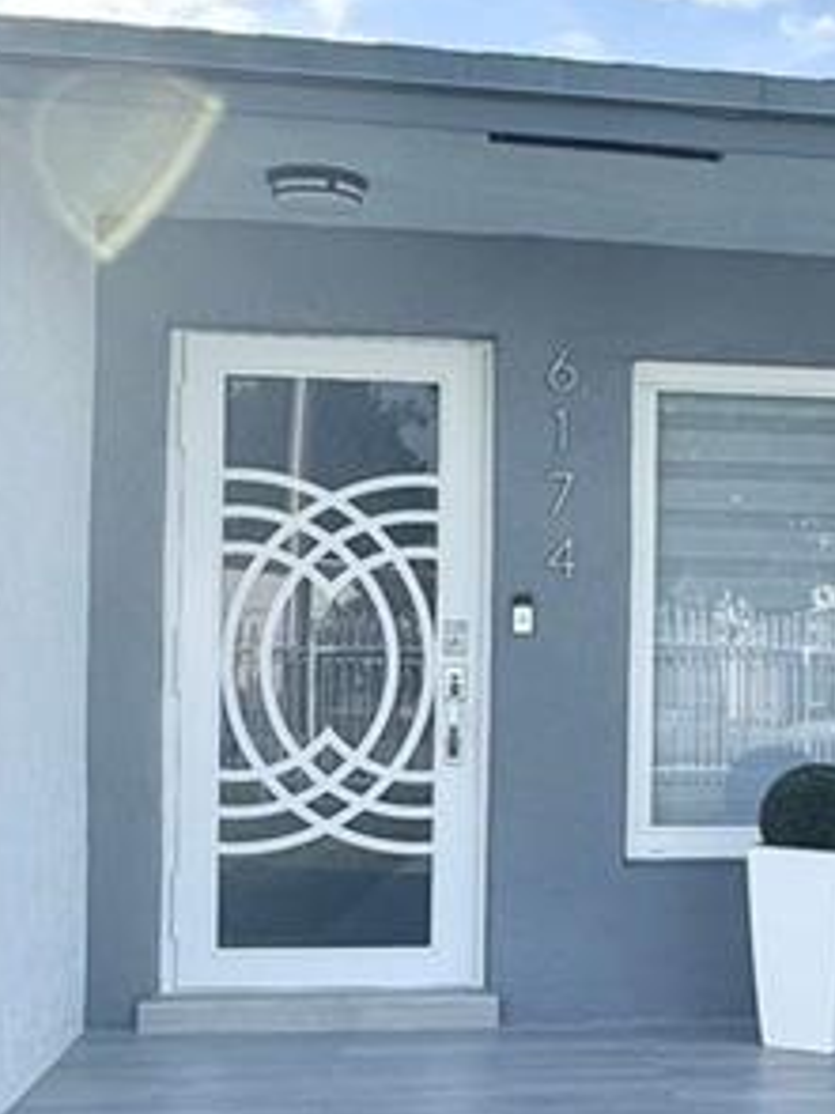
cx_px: 824
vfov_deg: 33.7
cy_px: 672
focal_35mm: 57
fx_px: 1835
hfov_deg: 24.5
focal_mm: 2.22
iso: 50
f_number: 2.2
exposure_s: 1/1160
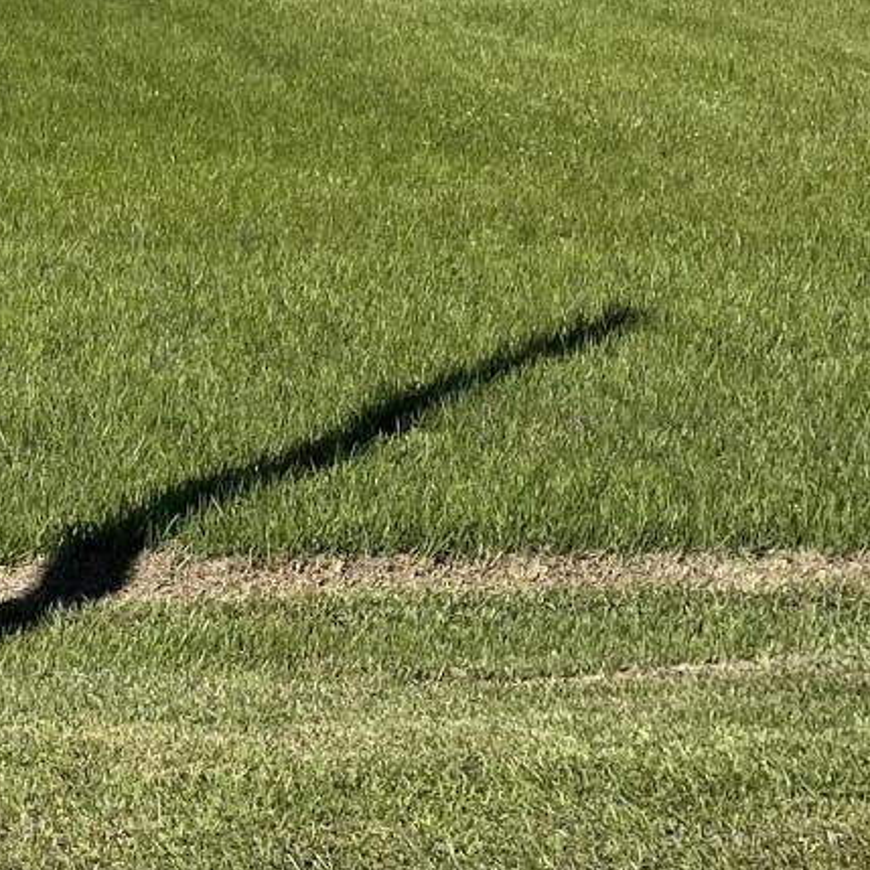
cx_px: -199
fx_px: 2929
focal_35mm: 103
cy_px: -55
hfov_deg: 16.2
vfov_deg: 16.5
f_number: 1.6
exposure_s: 1/4202
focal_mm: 5.1
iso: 32
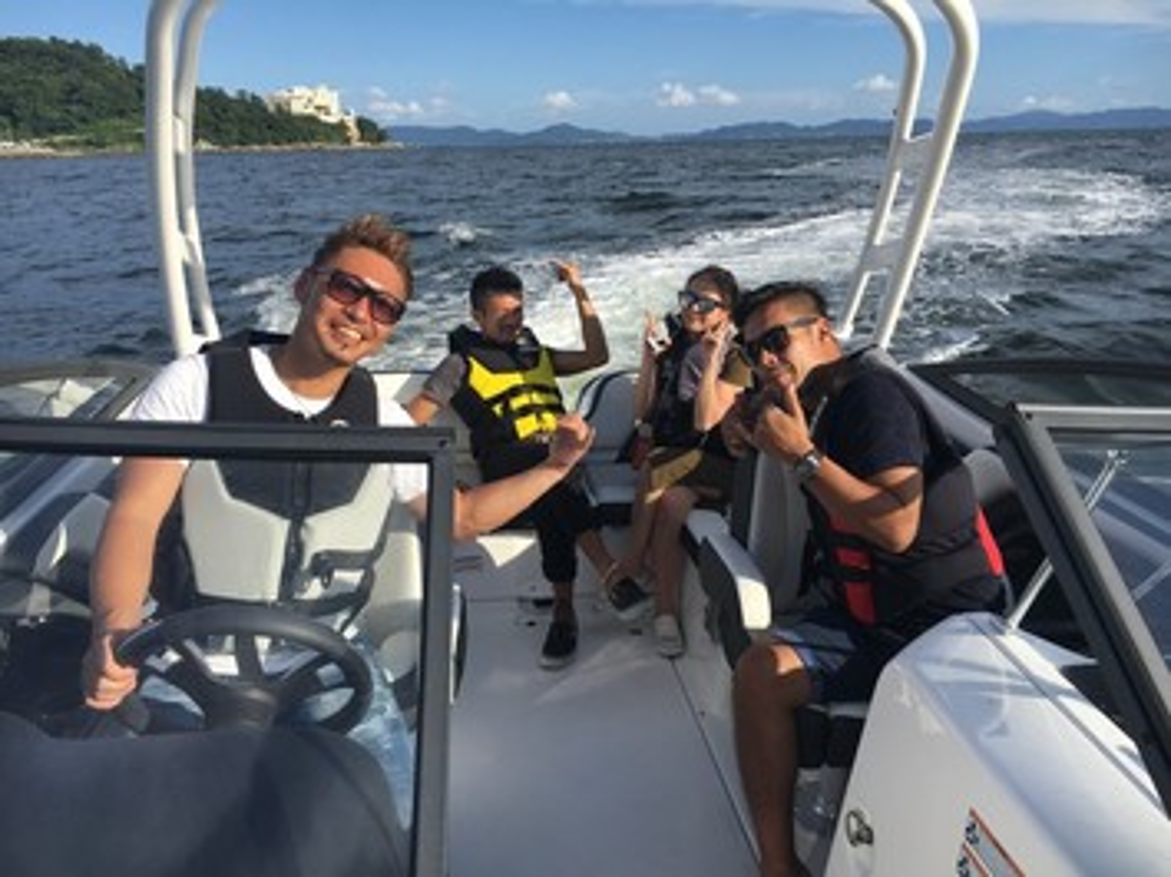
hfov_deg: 61.7
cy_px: 438
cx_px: 586
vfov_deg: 48.2
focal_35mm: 29
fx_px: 980
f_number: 2.2
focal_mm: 4.15
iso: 25
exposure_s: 1/1672
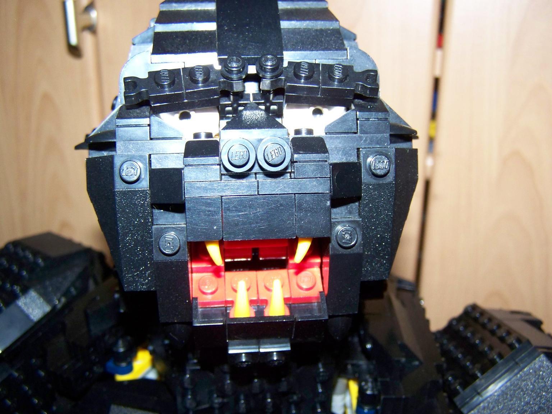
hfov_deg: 49.0
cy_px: 207
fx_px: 606
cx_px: 276
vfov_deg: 37.7
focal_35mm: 38
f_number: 2.8
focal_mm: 6.3
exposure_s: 1/30
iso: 200
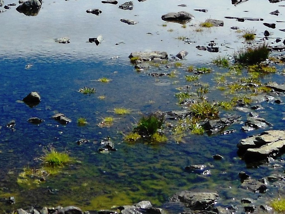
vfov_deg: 11.9
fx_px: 988
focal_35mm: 120
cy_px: -95
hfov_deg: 16.4
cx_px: 143
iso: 125
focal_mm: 6
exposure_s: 1/1250
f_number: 3.9
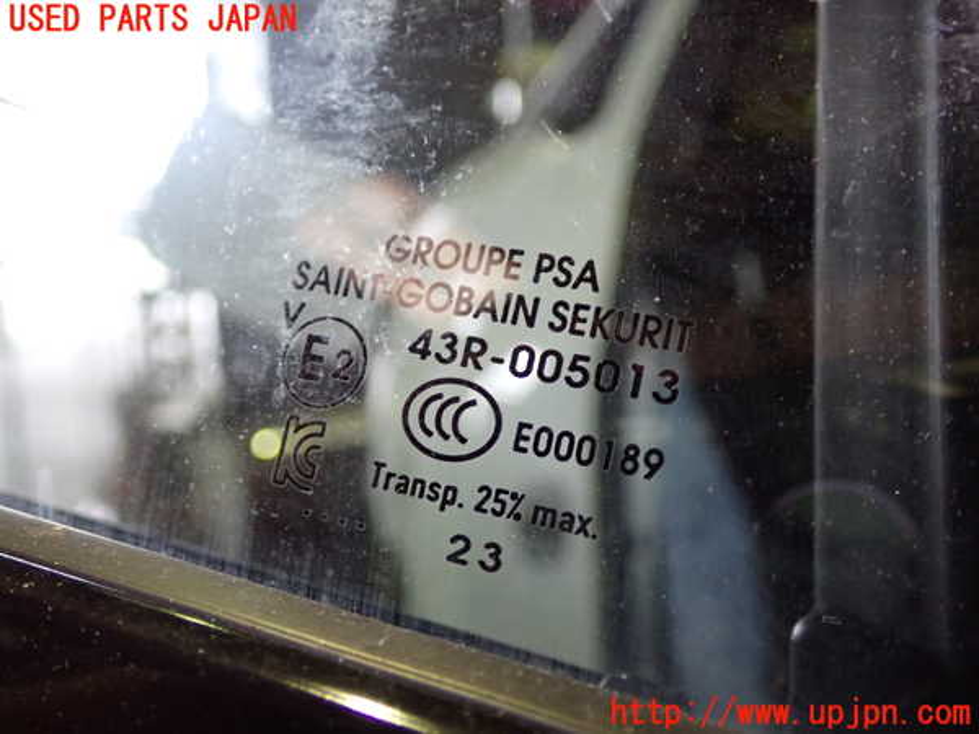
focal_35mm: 38
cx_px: 490
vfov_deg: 37.7
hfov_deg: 49.0
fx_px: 1075
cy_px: 367
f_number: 2.7
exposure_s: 1/25
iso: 800
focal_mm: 6.83
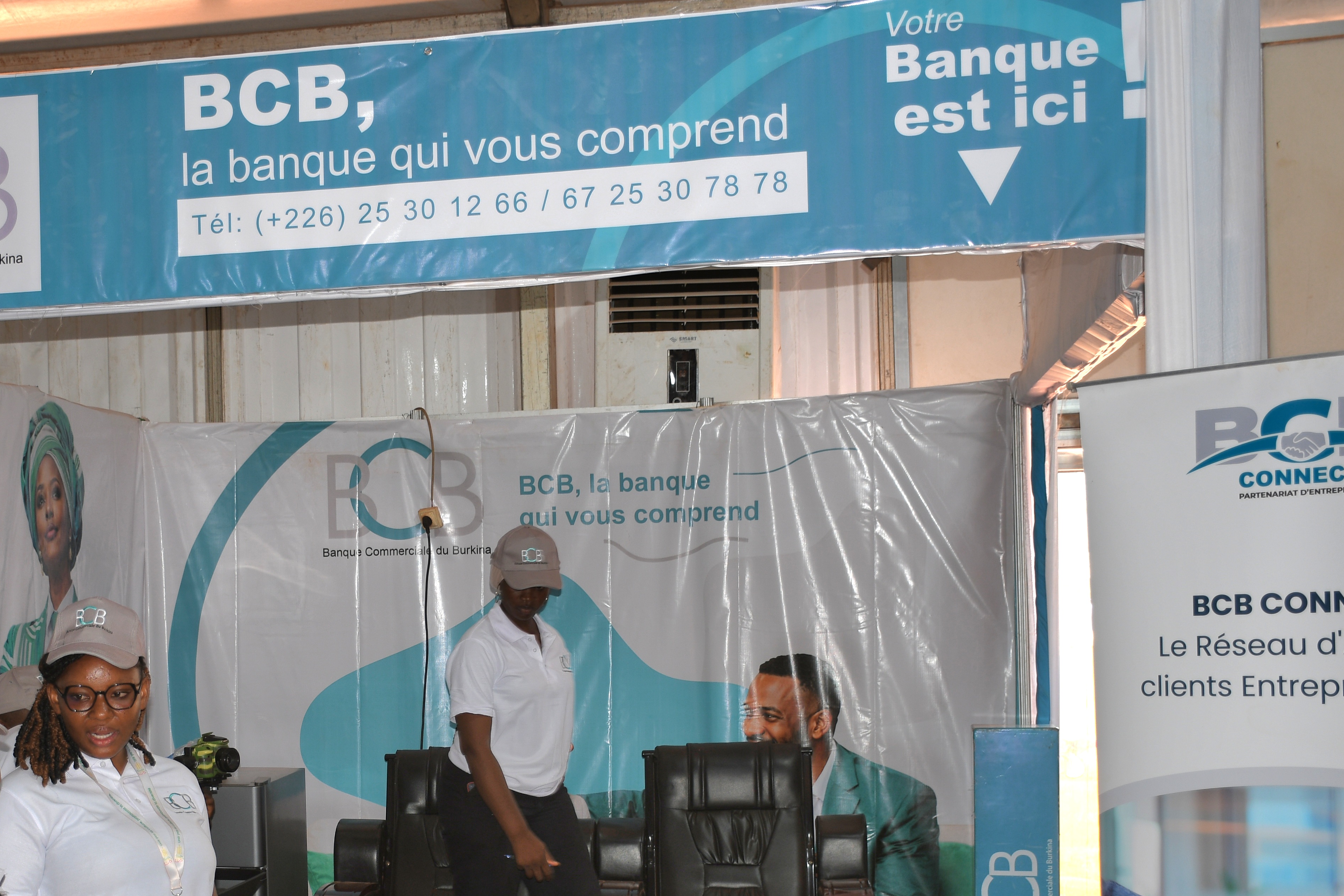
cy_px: 637
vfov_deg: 23.6
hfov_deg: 34.7
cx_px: 425
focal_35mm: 57
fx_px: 2128
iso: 100
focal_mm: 26
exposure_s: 1/60.2
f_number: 3.8
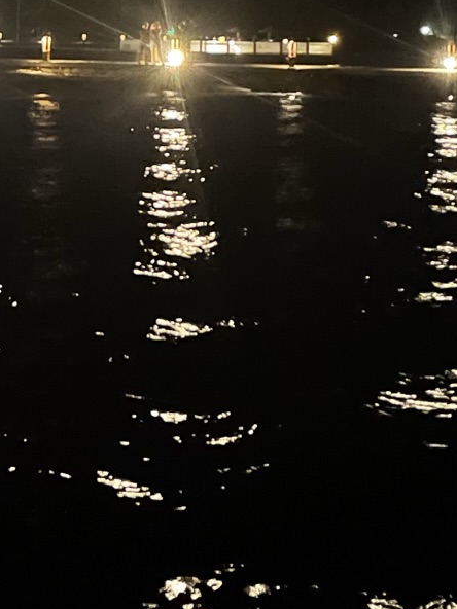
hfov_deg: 16.2
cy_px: 36
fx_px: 1584
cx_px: 48
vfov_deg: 21.2
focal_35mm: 90
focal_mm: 4.2
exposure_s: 1/8
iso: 2000
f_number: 1.6
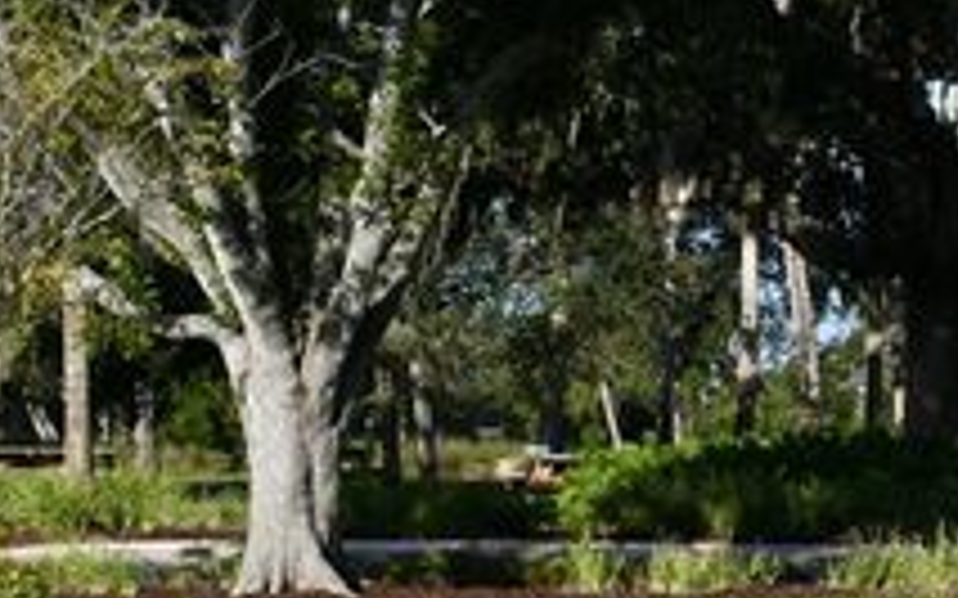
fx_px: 4489
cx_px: 1250
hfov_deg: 11.8
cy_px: 625
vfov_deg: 7.6
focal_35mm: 172
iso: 100
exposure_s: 1/320
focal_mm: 28
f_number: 9
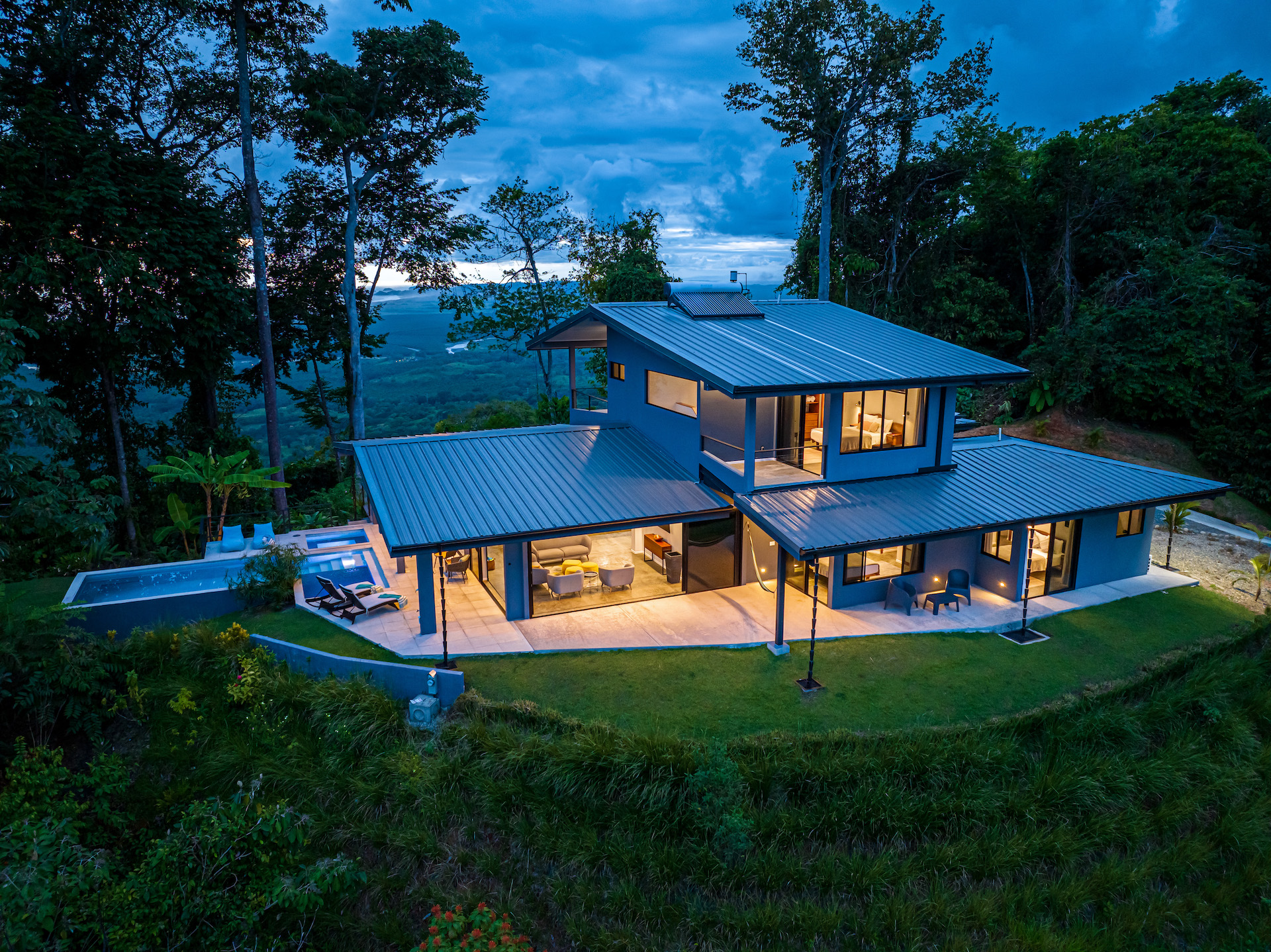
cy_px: 476
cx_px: 636
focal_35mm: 24
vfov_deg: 56.8
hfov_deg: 71.6
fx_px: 881
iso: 350
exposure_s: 1/15
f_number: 2.8
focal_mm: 12.29
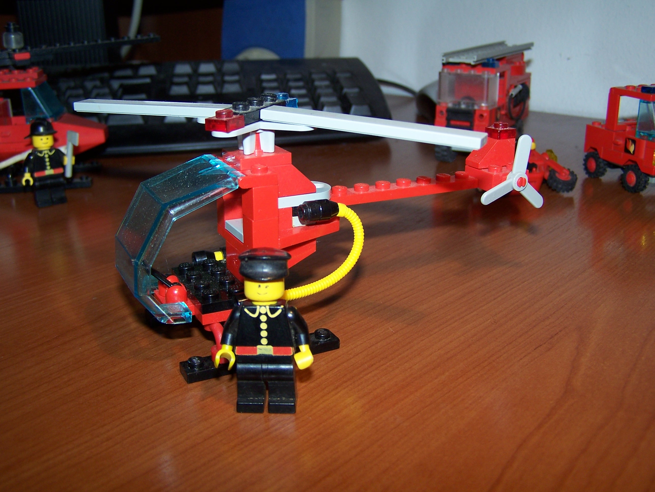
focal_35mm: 38
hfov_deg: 49.0
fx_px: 719
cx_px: 328
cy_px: 246
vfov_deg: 37.7
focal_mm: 6.3
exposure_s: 1/60
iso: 80
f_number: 2.8
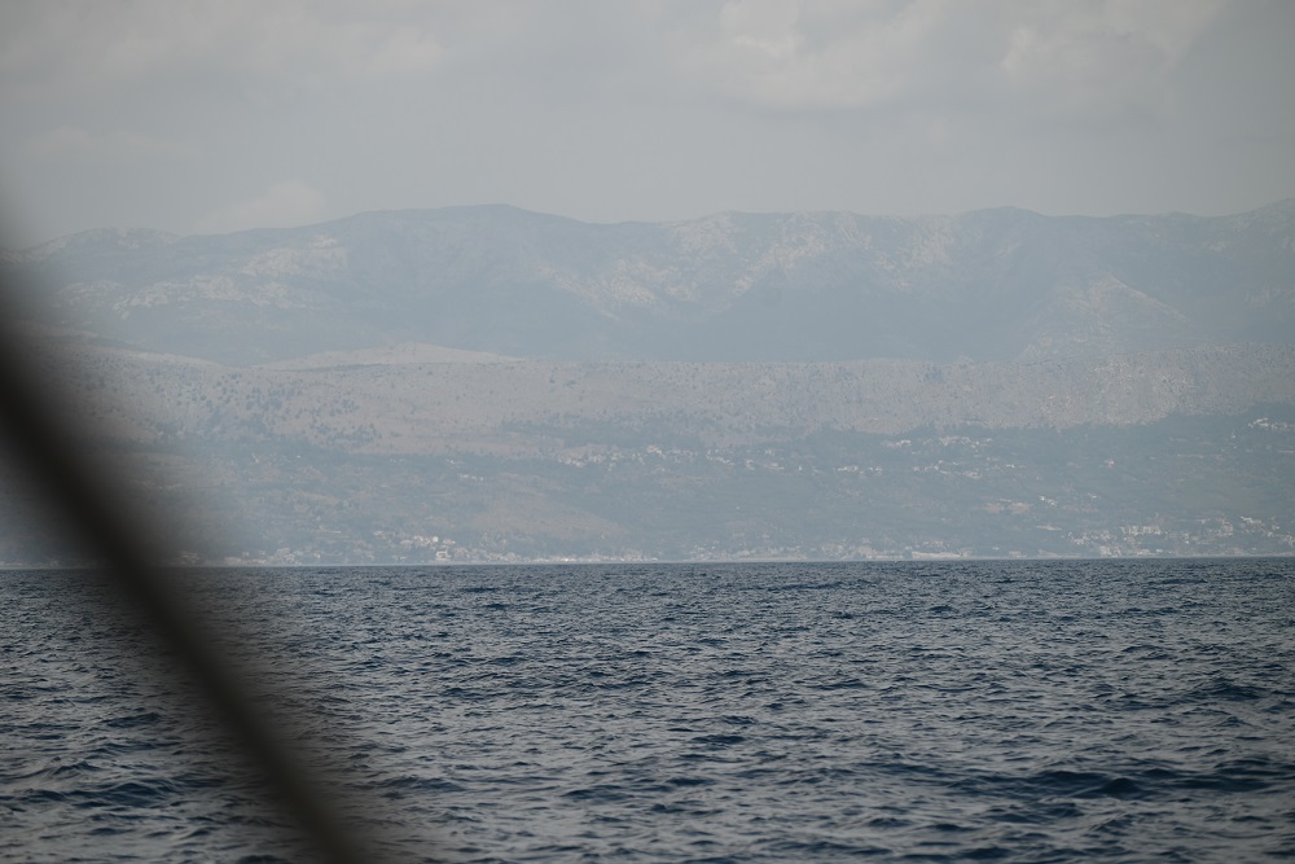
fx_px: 5036
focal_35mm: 140
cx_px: 648
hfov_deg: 14.7
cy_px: 432
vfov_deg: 9.8
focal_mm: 140
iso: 100
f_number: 4.8
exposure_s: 1/1250
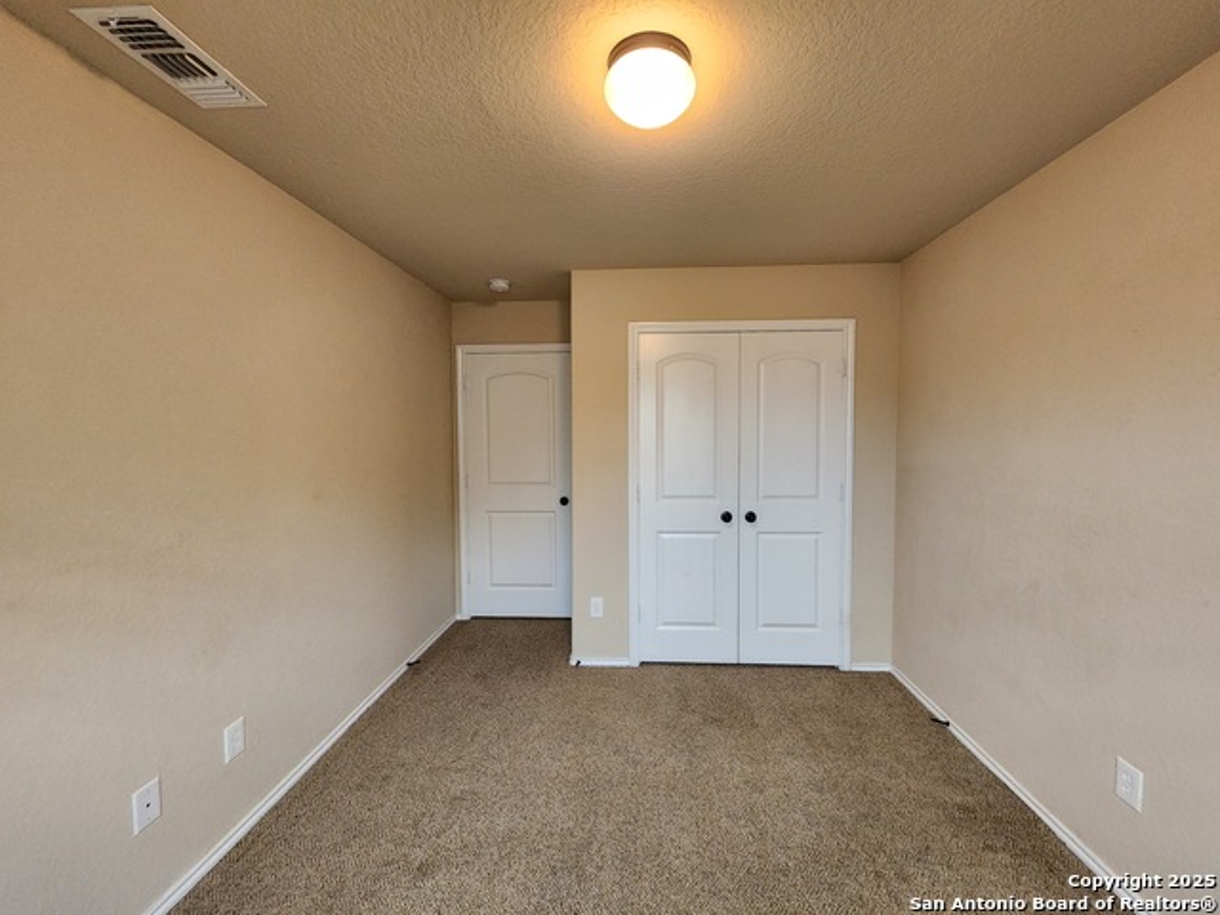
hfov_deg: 106.2
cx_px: 610
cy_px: 458
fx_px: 458
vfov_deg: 89.9
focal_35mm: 13
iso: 400
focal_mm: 2.2
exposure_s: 1/60
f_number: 2.2
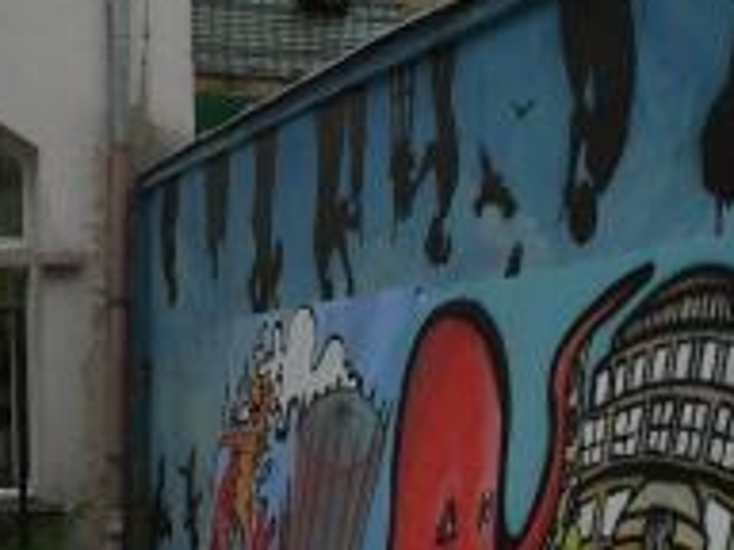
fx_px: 1633
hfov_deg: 25.2
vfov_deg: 18.5
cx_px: 497
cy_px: 584
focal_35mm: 77
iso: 100
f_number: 2.8
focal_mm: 5.4
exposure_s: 1/320
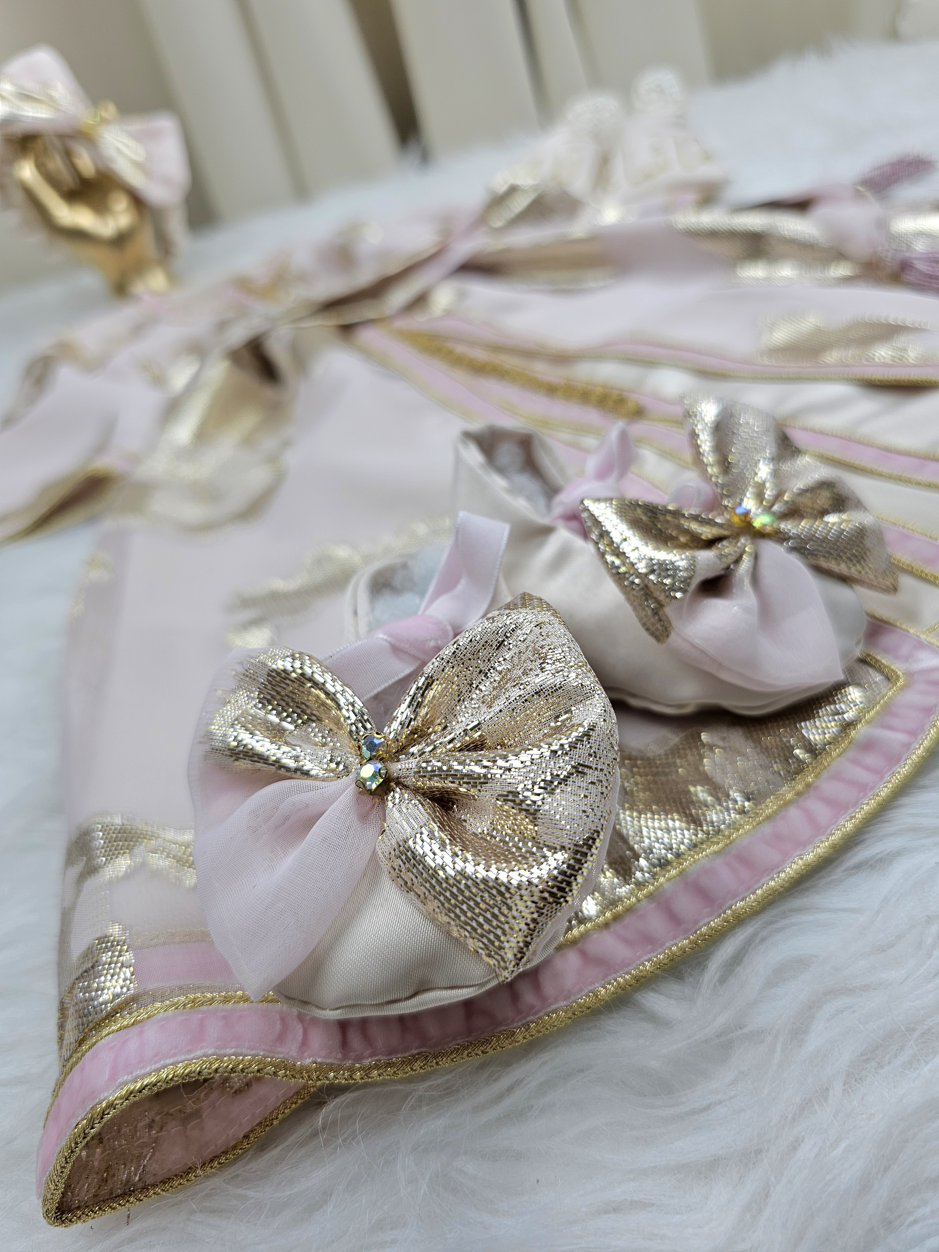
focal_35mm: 23
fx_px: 832
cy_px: 626
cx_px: 470
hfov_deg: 58.9
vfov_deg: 73.9
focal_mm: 6.3
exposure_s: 1/100
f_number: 1.7
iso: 32
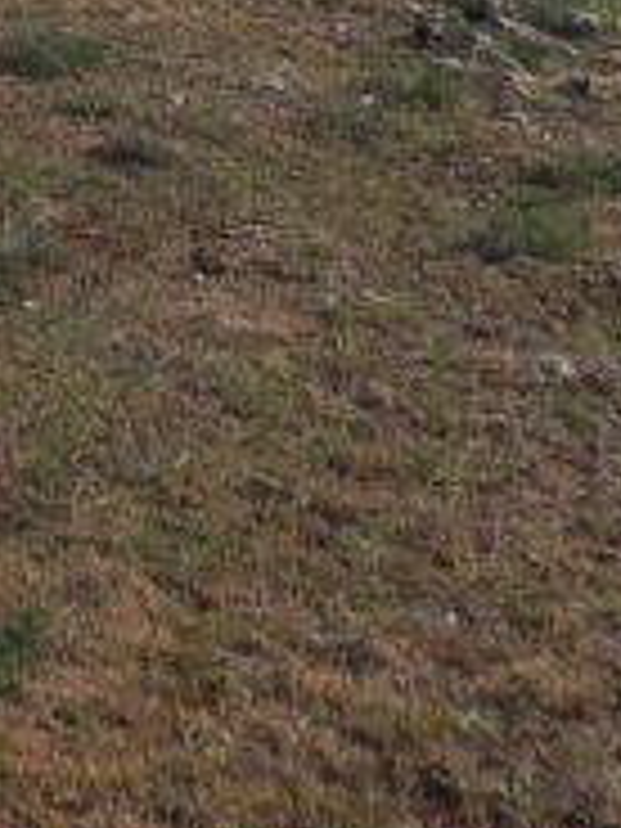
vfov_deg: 12.4
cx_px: -549
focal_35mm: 136
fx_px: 3253
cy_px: -958
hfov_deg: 10.2
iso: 25
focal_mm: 4.6
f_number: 1.8
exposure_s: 1/769
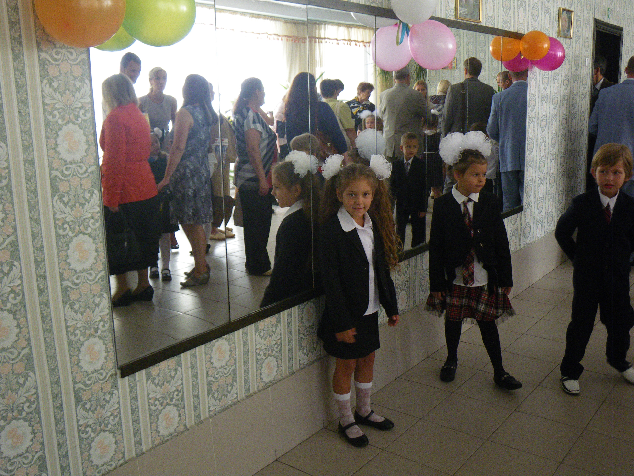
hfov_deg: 54.0
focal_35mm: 34
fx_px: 623
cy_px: 238
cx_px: 317
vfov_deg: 41.8
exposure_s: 1/50
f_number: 3.8
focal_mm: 6.1
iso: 320
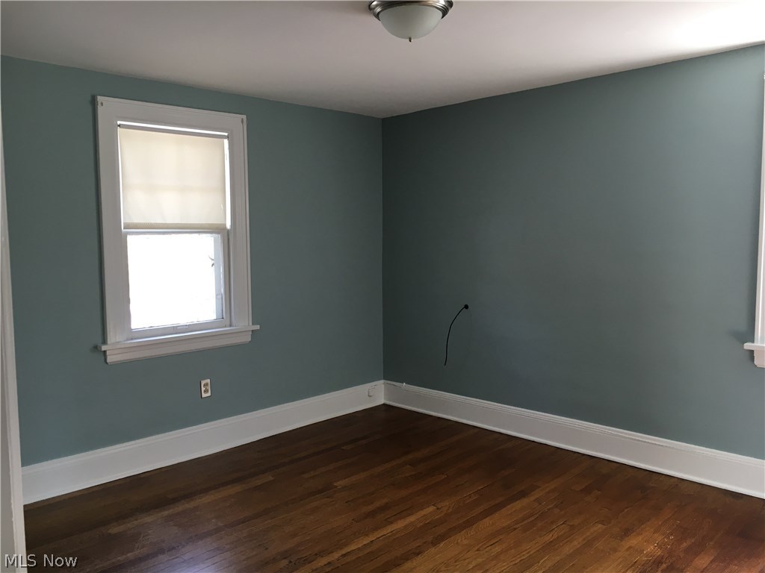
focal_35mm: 29
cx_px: 382
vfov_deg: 48.2
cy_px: 286
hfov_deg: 61.7
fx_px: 641
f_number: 2.2
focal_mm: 4.15
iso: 50
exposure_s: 1/30
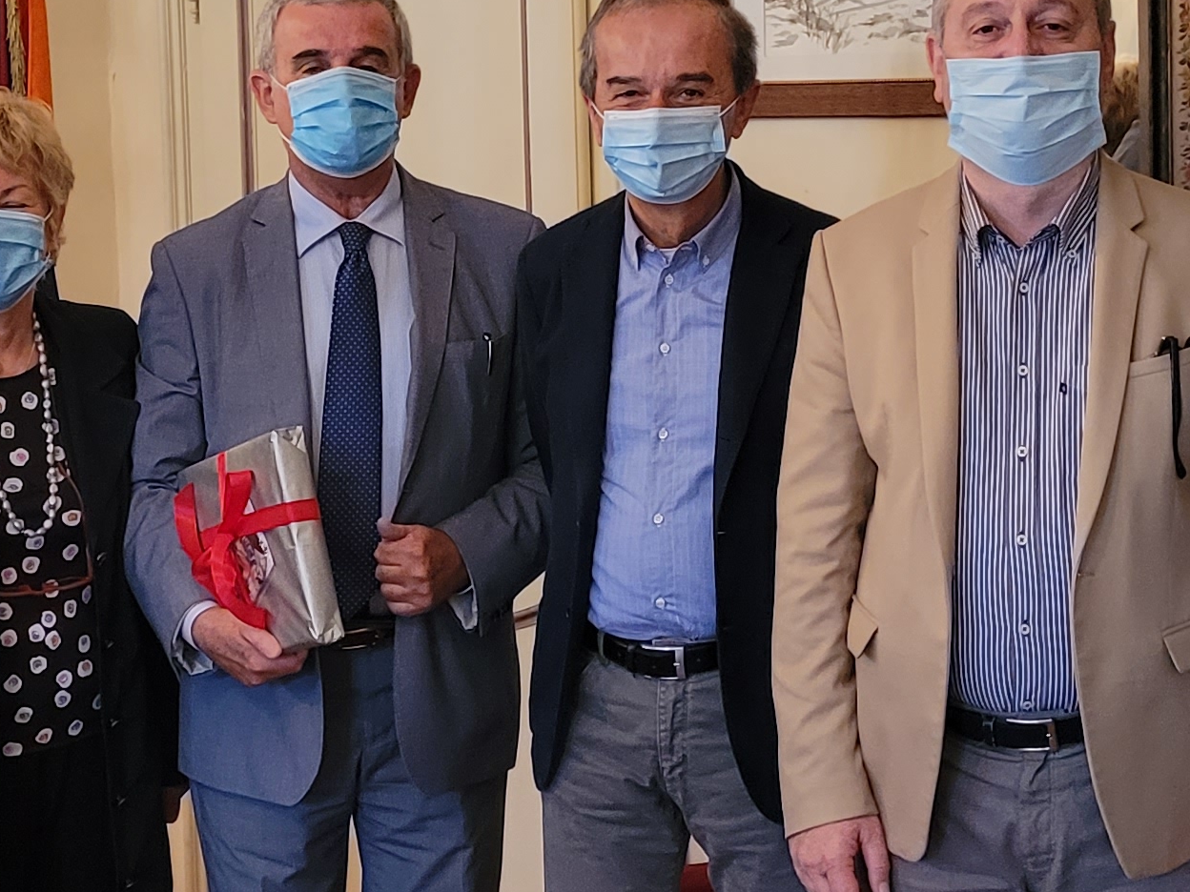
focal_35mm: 84
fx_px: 2888
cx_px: 581
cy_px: 314
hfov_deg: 23.3
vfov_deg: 17.5
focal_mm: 5.4
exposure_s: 1/50
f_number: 1.8
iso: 400
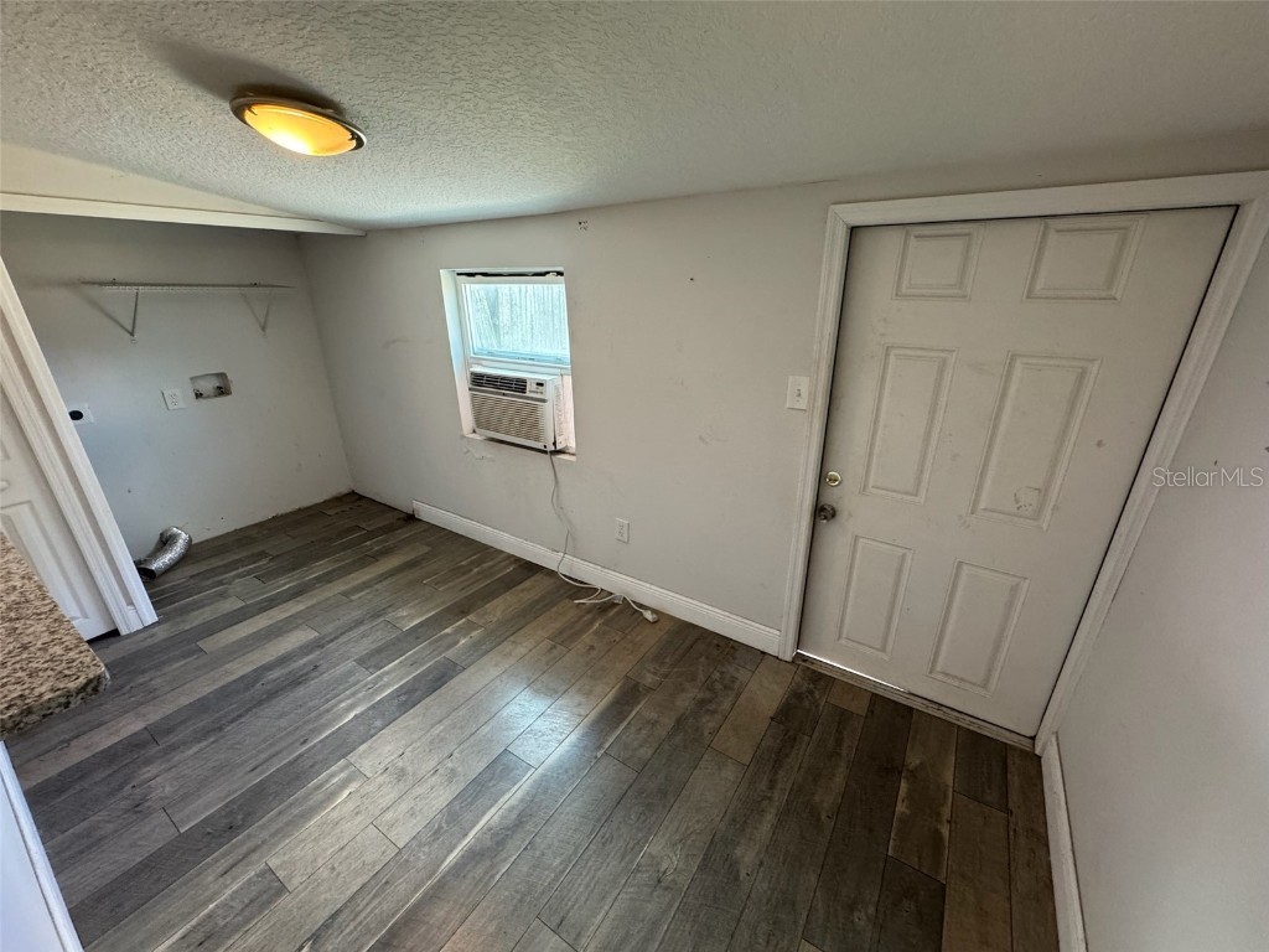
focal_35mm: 14
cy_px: 476
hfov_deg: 102.1
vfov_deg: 85.7
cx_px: 634
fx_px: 513
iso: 320
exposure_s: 1/60
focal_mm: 2.22
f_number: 2.2
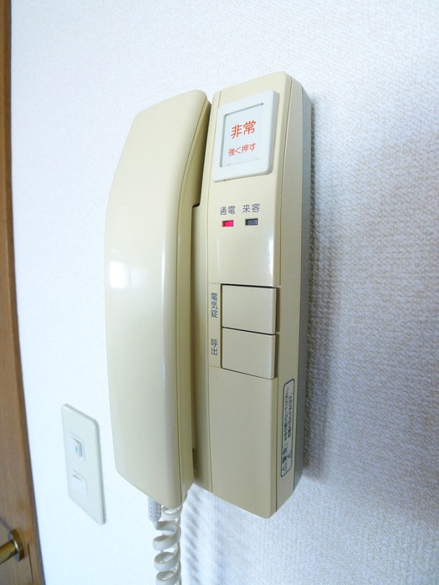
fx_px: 406
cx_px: 220
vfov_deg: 71.6
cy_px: 292
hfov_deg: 56.8
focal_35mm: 24
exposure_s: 1/15
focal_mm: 5.1
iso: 80
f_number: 2
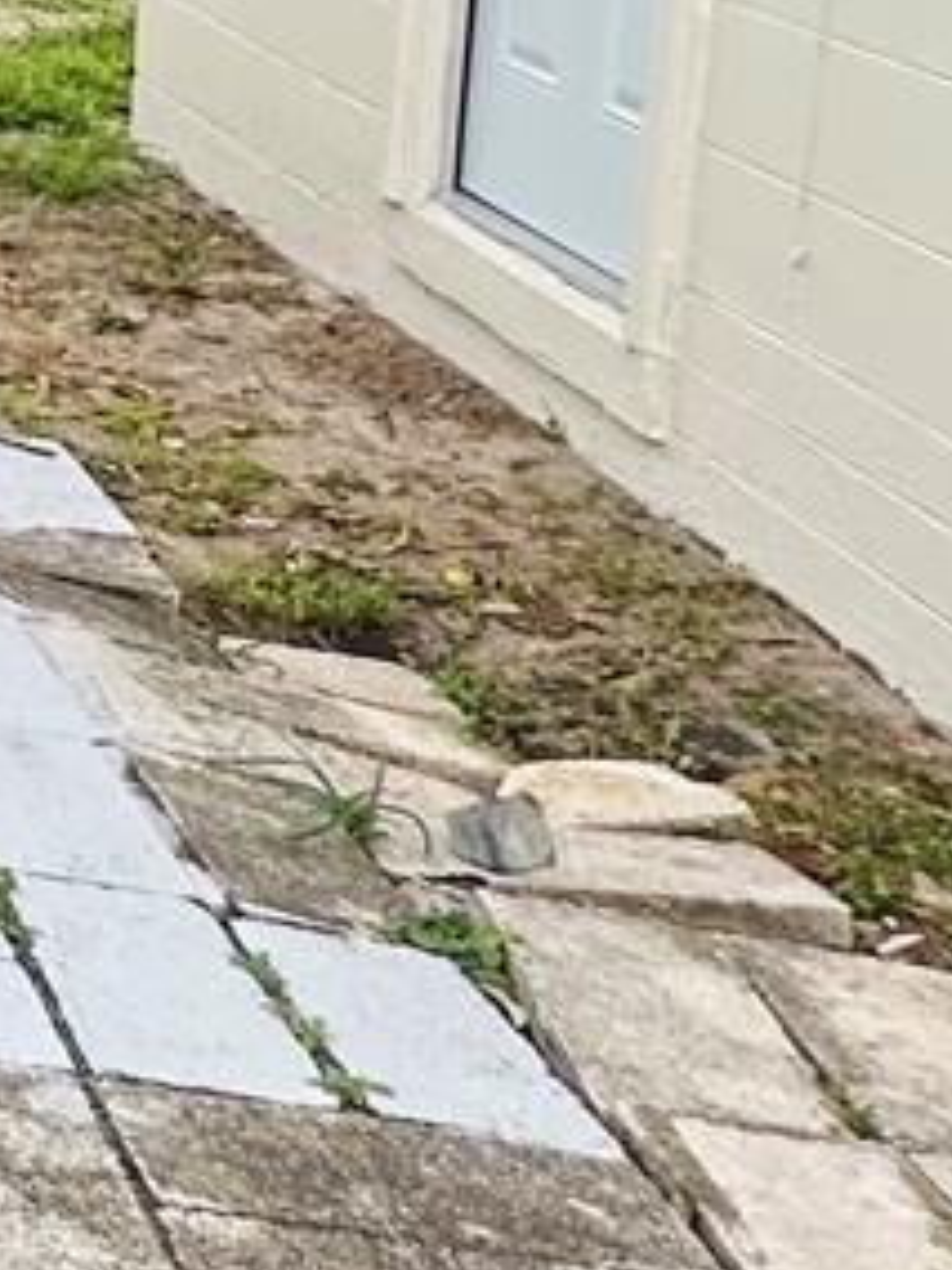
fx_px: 2897
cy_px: -219
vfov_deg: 22.9
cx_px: -1757
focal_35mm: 79
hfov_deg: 11.8
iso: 40
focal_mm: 2.22
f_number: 2.2
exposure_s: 1/292
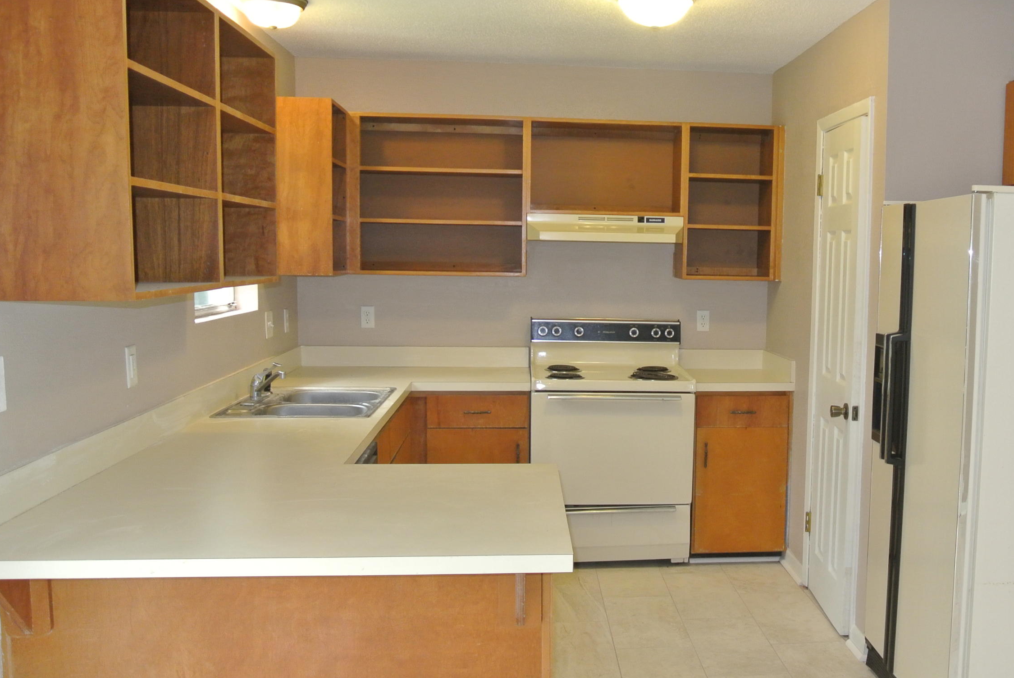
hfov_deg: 52.2
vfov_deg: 37.0
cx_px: 663
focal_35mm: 36
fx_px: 1015
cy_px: 359
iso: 500
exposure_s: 1/60
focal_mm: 10
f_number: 3.5
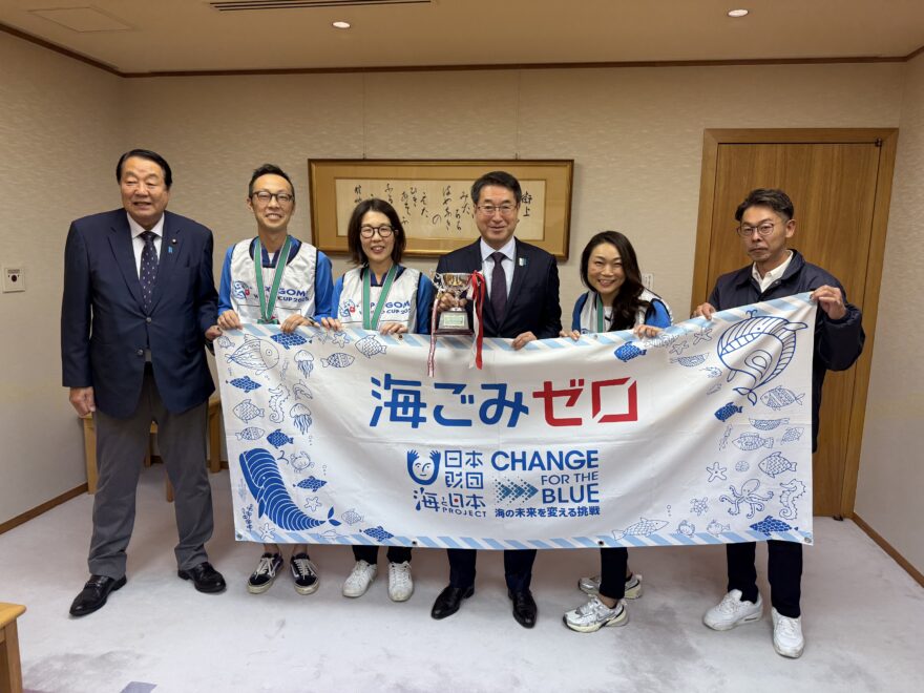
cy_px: 346
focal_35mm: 24
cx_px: 462
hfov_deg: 71.6
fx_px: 641
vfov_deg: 56.8
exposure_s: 1/100
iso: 160
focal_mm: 6.76
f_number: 1.78
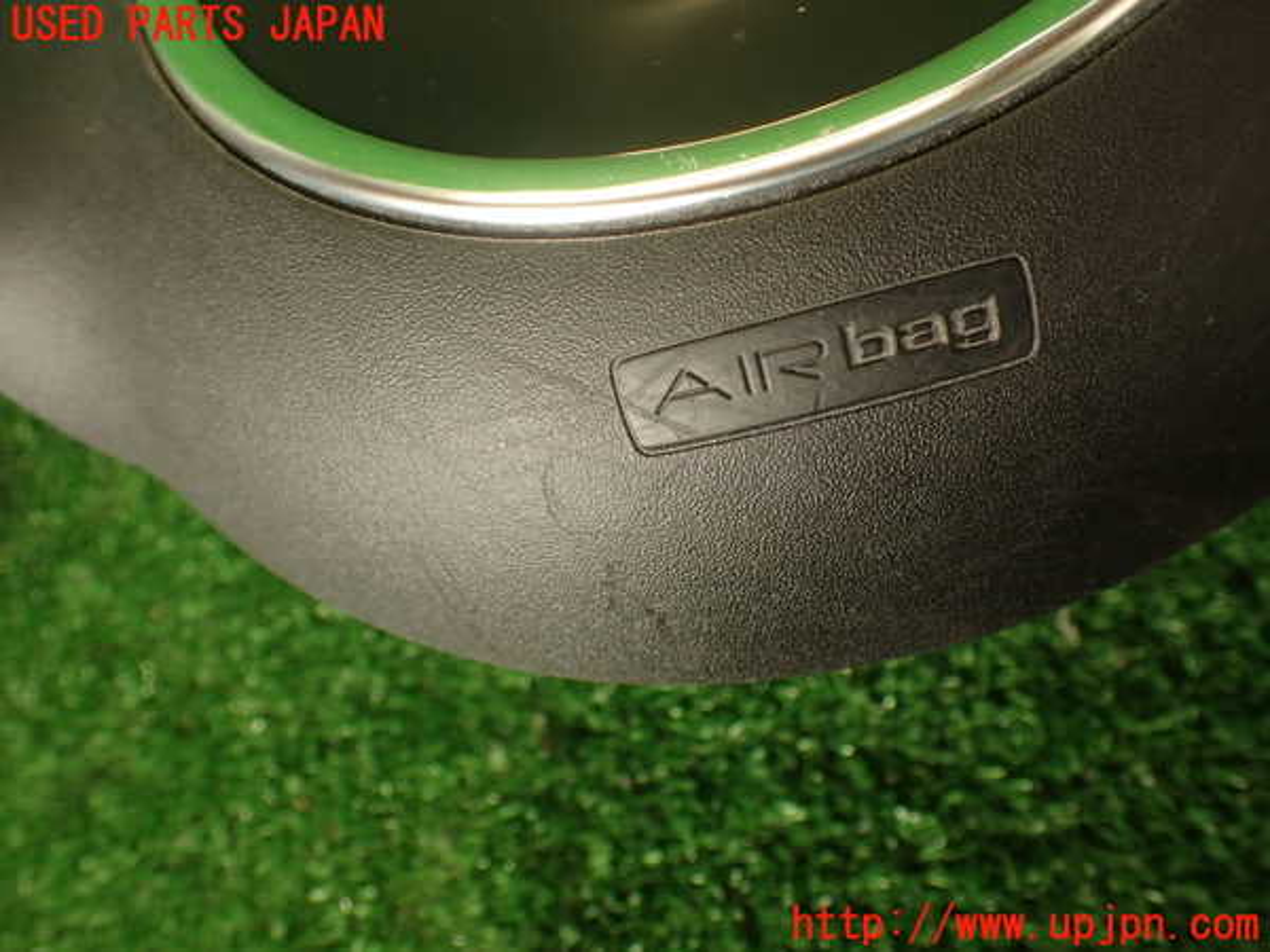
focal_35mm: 32
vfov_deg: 44.2
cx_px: 635
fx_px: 1174
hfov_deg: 56.8
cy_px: 476
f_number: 2.4
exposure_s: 1/60
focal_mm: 5.79
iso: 160
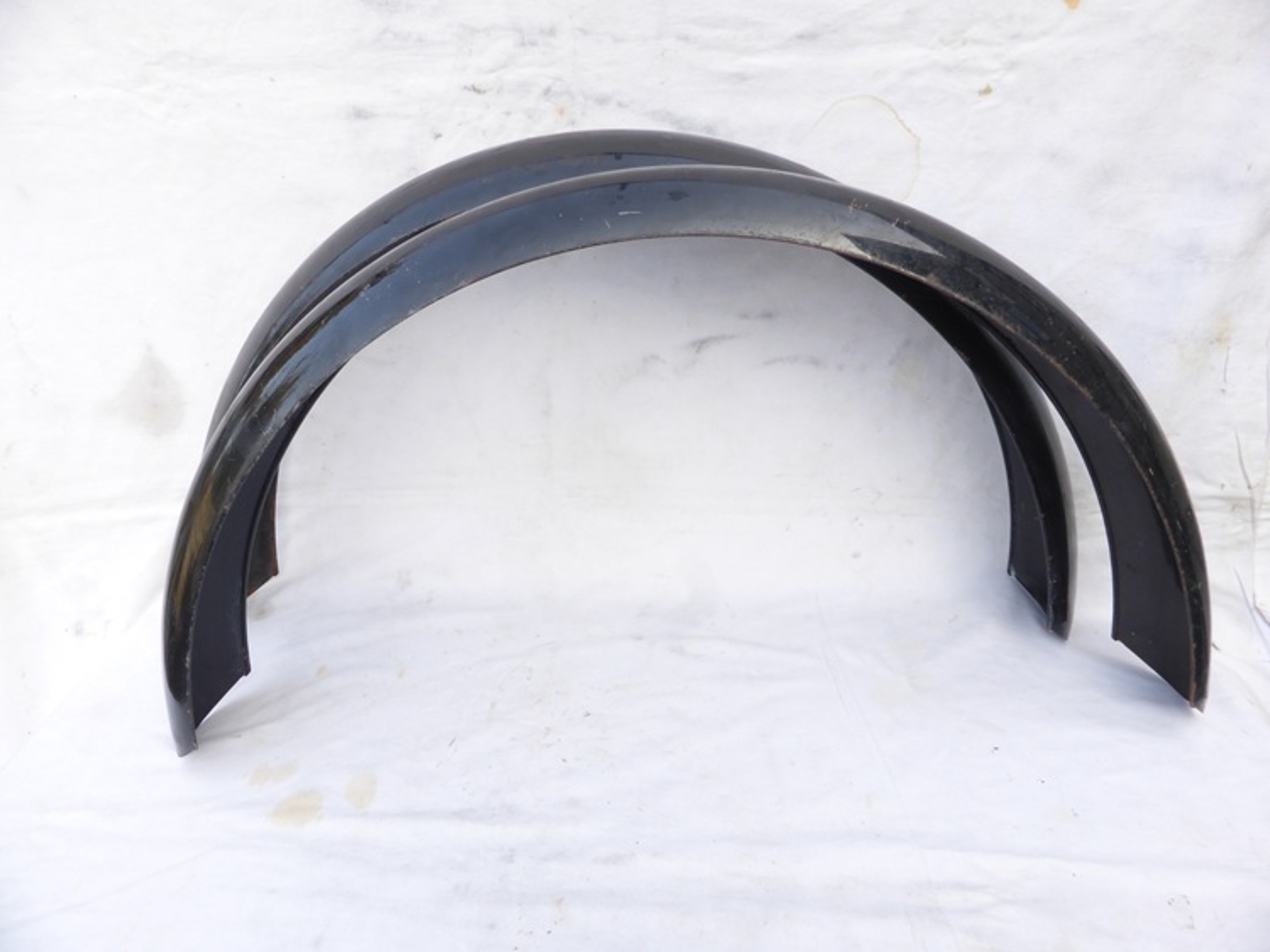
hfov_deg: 71.6
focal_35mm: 24
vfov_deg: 56.8
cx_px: 635
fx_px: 880
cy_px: 476
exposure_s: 1/50
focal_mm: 4.3
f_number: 5.6
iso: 100
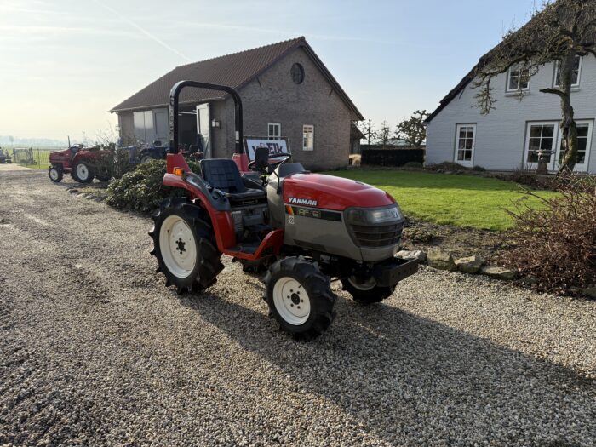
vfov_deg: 56.8
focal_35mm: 24
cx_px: 298
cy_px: 224
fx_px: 413
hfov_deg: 71.6
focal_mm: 6.76
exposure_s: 1/2907
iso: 100
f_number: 1.78
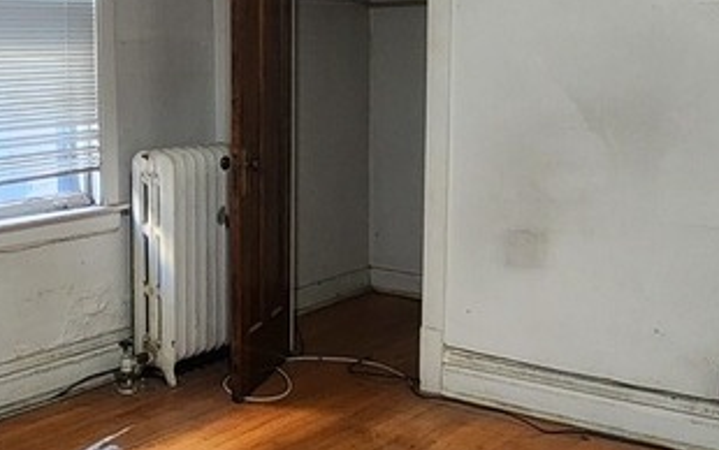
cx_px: 70
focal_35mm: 48
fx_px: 941
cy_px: 181
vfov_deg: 26.8
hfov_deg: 38.8
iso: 640
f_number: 2.2
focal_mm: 2.2
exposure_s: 1/30
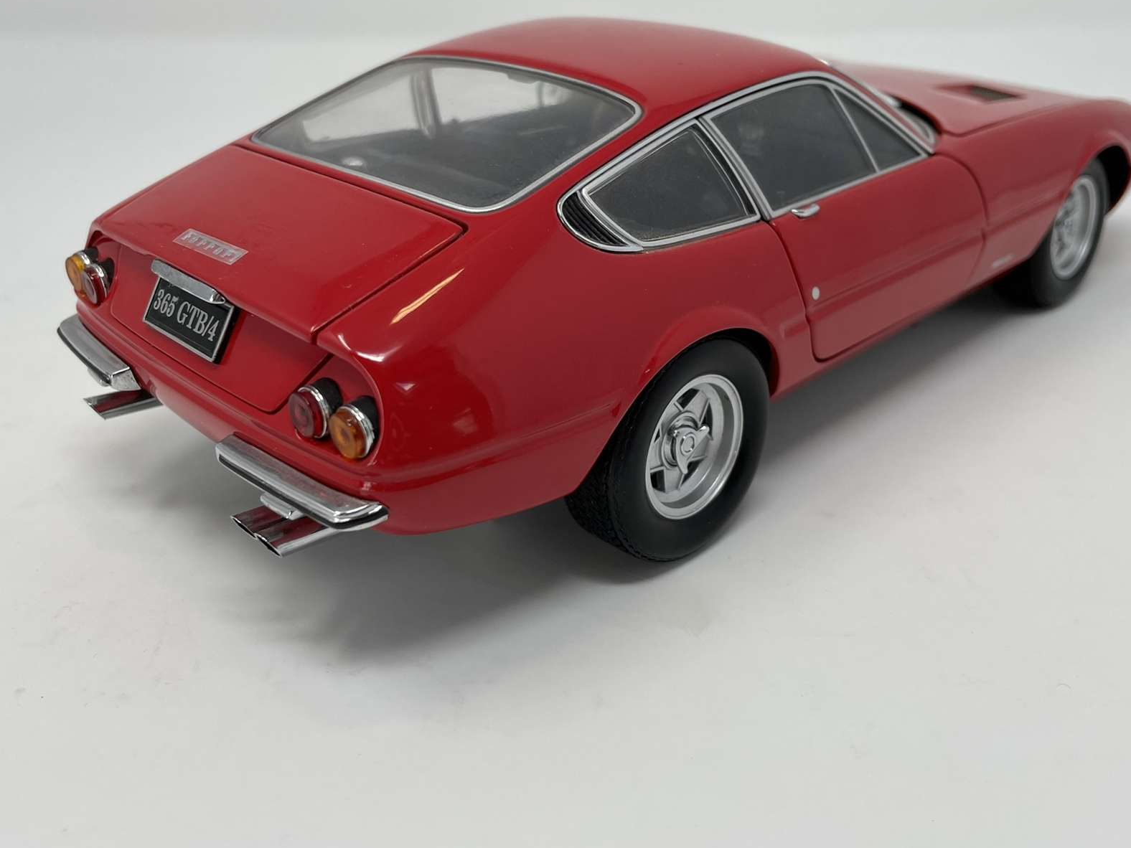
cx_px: 563
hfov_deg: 55.4
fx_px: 1078
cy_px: 357
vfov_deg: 42.8
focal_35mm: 33
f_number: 1.6
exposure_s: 1/344
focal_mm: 4.2
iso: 32
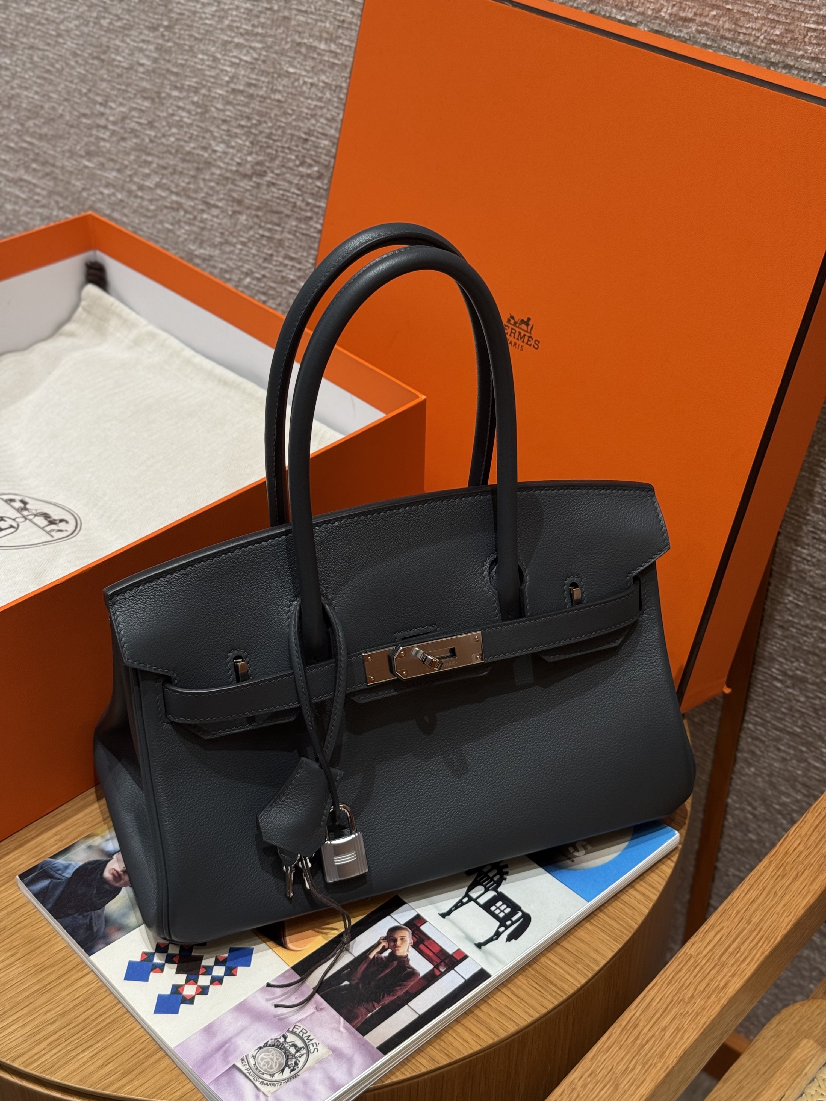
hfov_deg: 30.3
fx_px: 1527
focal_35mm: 48
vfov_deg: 39.7
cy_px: 550
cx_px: 413
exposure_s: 1/100
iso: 80
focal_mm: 6.76
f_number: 1.78
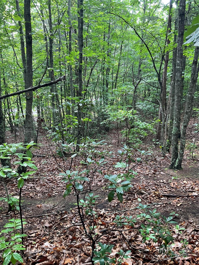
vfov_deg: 61.7
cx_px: 100
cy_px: 132
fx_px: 222
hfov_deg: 48.2
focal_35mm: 29
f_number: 1.8
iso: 64
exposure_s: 1/60
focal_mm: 3
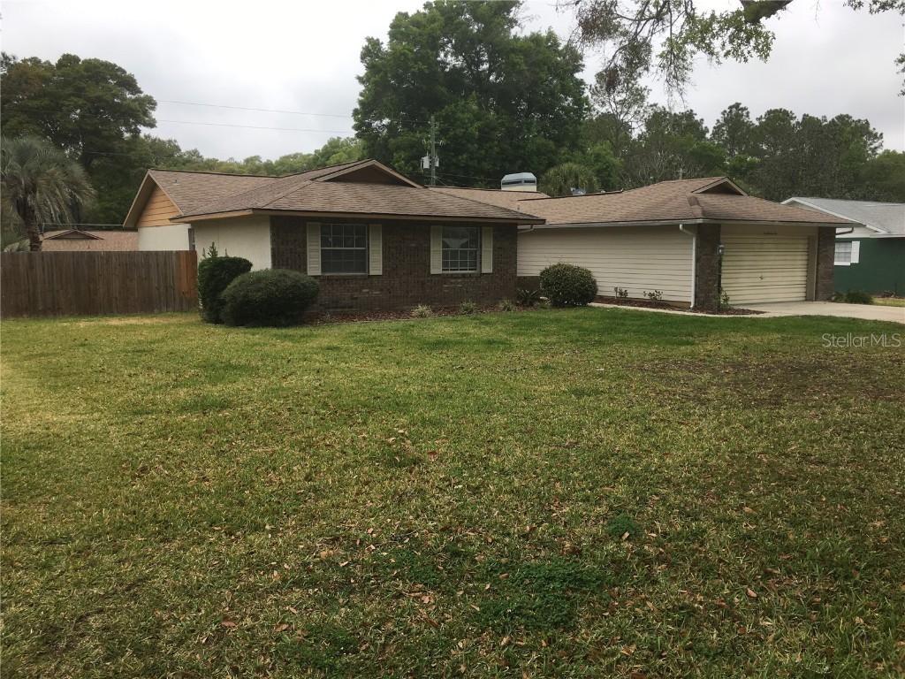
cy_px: 340
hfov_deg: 61.7
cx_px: 452
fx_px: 758
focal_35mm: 29
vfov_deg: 48.2
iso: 25
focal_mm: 4.15
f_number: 2.2
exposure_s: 1/349
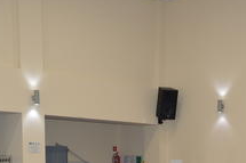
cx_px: 167
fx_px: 519
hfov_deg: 26.5
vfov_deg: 17.0
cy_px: 207
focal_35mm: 76
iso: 1000
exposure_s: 1/60
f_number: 3.5
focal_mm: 18
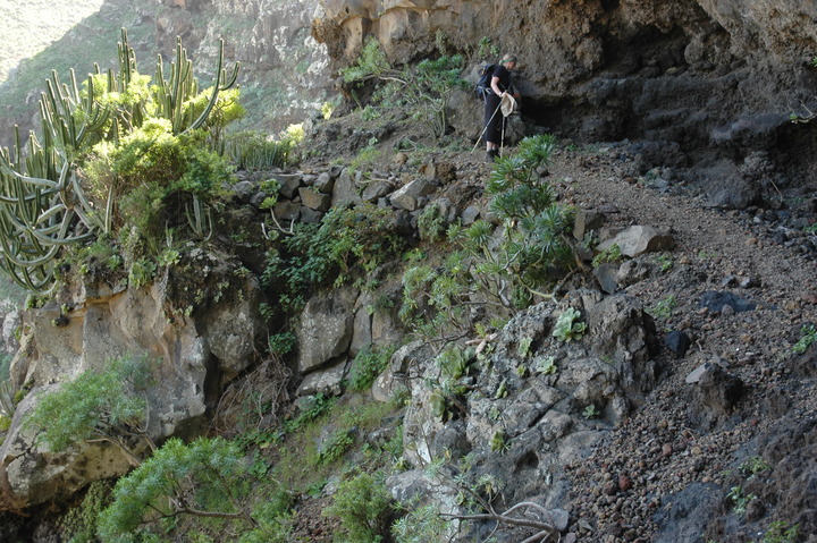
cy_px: 272
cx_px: 408
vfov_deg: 30.8
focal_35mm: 44
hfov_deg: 45.0
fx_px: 986
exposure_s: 1/80
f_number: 4.5
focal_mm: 29
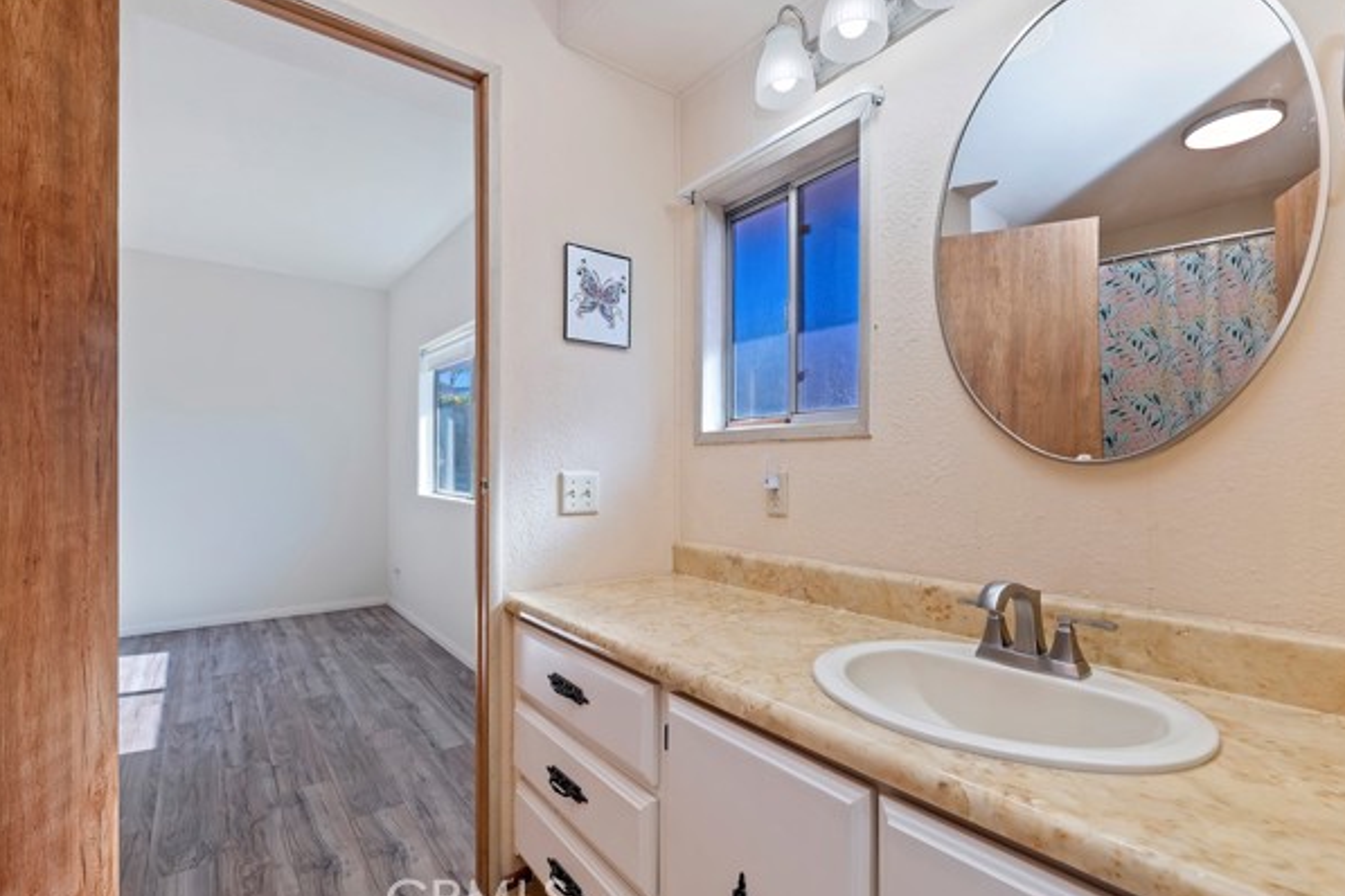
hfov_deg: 100.4
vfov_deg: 77.3
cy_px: 453
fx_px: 560
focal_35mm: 15
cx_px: 671
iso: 500
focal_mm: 14
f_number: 10
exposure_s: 1/50
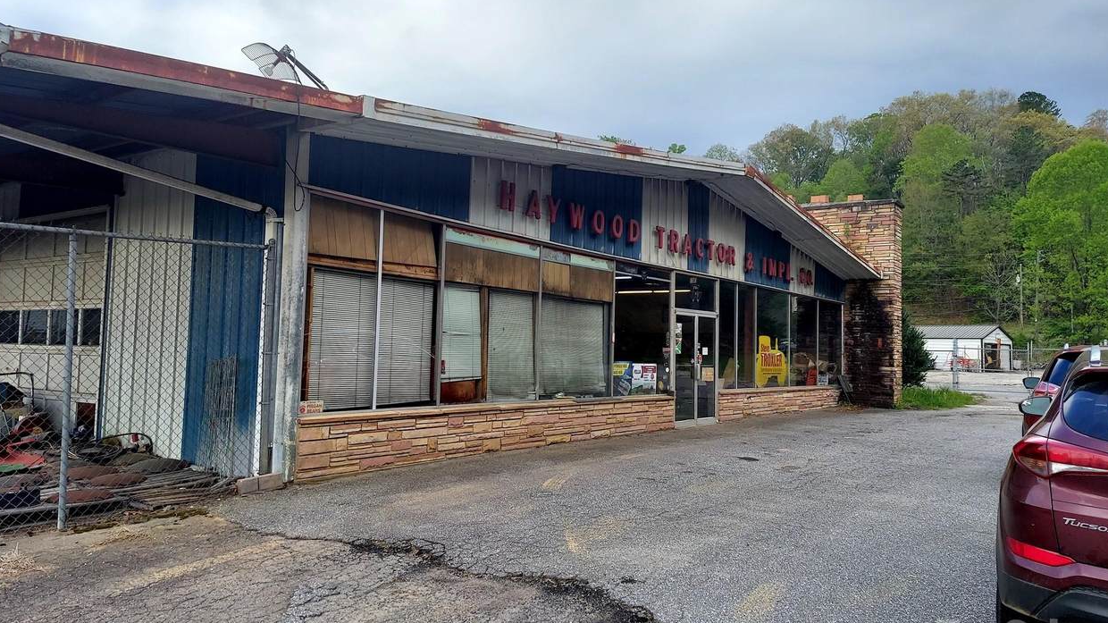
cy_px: 296
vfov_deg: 42.9
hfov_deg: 69.9
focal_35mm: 27
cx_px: 549
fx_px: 793
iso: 50
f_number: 1.8
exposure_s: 1/528
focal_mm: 5.23
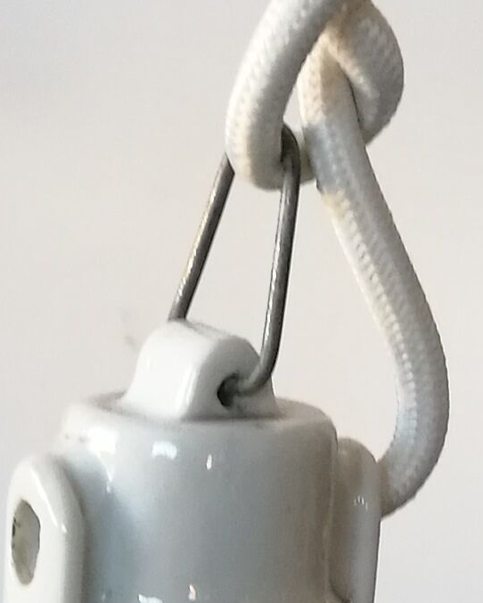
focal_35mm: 127
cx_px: 129
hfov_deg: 12.1
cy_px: 813
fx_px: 2268
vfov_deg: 14.4
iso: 160
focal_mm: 4.5
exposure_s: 1/50
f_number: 2.2
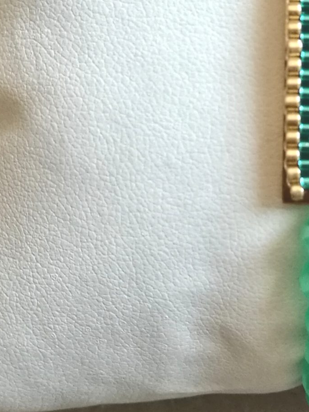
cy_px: 71
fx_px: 1202
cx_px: 328
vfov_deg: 19.2
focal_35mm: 101
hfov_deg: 14.4
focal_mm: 4.5
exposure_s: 1/24
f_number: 2.2
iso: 320
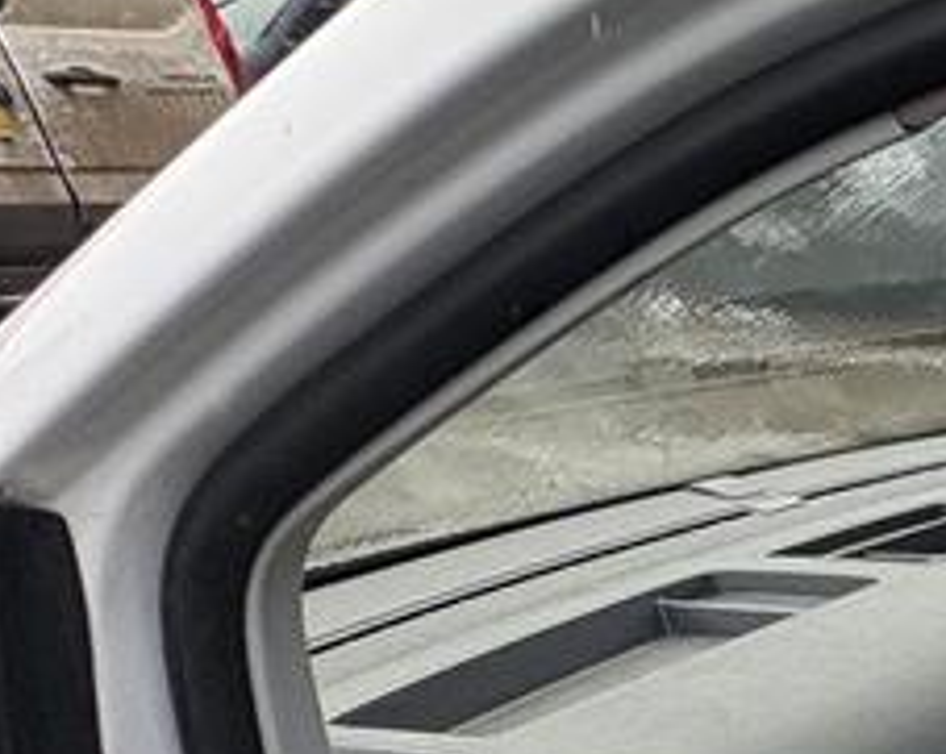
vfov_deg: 24.8
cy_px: 946
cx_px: 1825
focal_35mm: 54
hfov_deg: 20.2
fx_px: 1510
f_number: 2.2
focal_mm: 2.22
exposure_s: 1/149
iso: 40
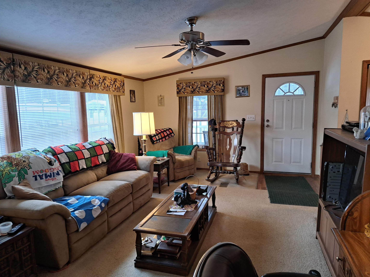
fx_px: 257
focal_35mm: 24
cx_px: 185
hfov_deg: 71.6
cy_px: 138
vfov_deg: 56.8
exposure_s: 1/60
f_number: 1.8
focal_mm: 5.23
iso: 160
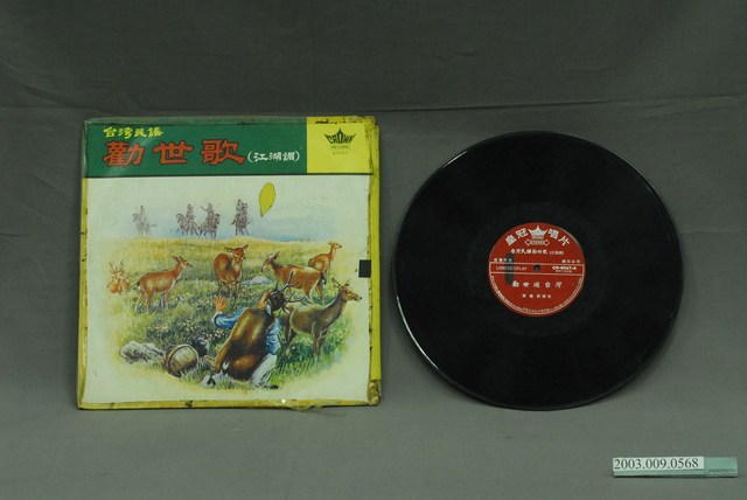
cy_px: 250
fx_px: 1869
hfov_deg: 22.6
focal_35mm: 90
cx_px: 374
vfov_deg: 15.2
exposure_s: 1/20
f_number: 10
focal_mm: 60
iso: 1000
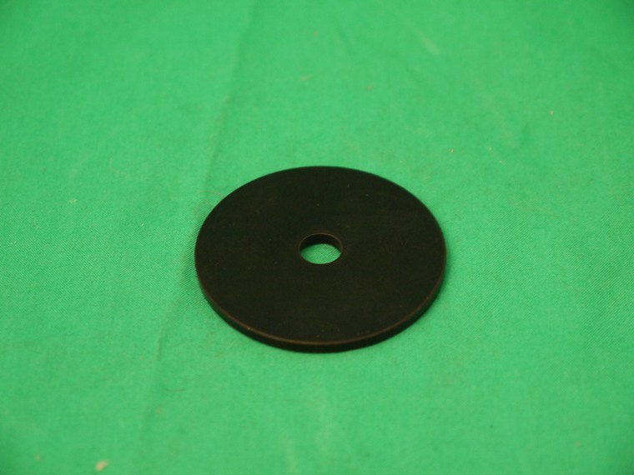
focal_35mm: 84
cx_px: 317
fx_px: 1538
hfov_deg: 23.3
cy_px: 238
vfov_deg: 17.6
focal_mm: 42
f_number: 5.6
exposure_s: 1/50
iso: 800
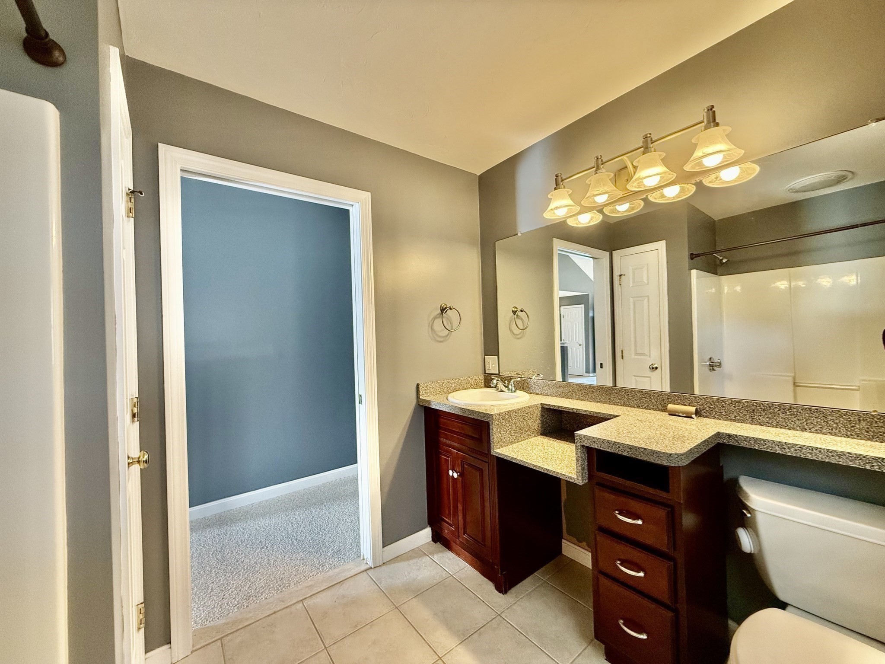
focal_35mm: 14
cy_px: 332
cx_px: 442
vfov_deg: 85.7
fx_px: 358
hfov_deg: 102.1
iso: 320
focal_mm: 2.22
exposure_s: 1/120
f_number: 2.2
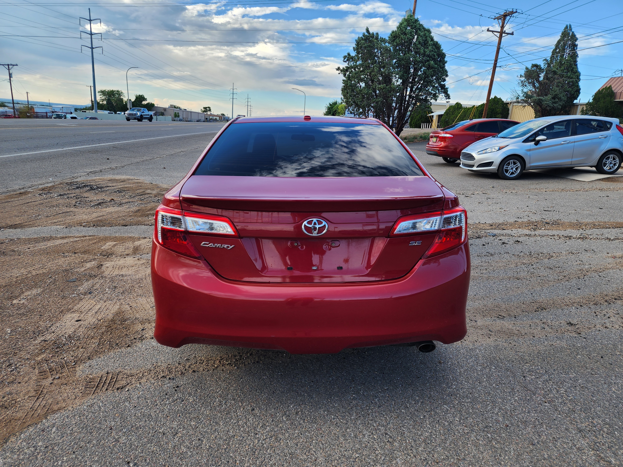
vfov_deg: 58.9
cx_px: 312
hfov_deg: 73.9
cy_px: 234
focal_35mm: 23
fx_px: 414
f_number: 1.8
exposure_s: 1/266
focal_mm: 6.4
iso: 12
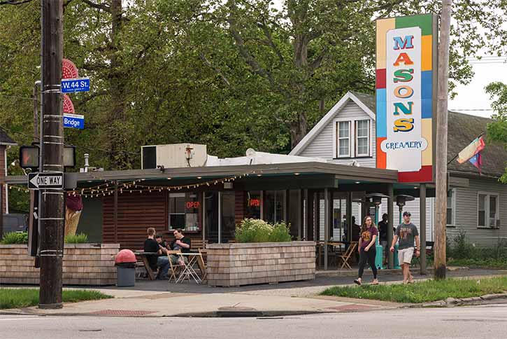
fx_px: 986
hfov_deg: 28.8
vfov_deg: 19.5
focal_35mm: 70
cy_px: 170
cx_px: 254
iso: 640
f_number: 9
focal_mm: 70
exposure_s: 1/800
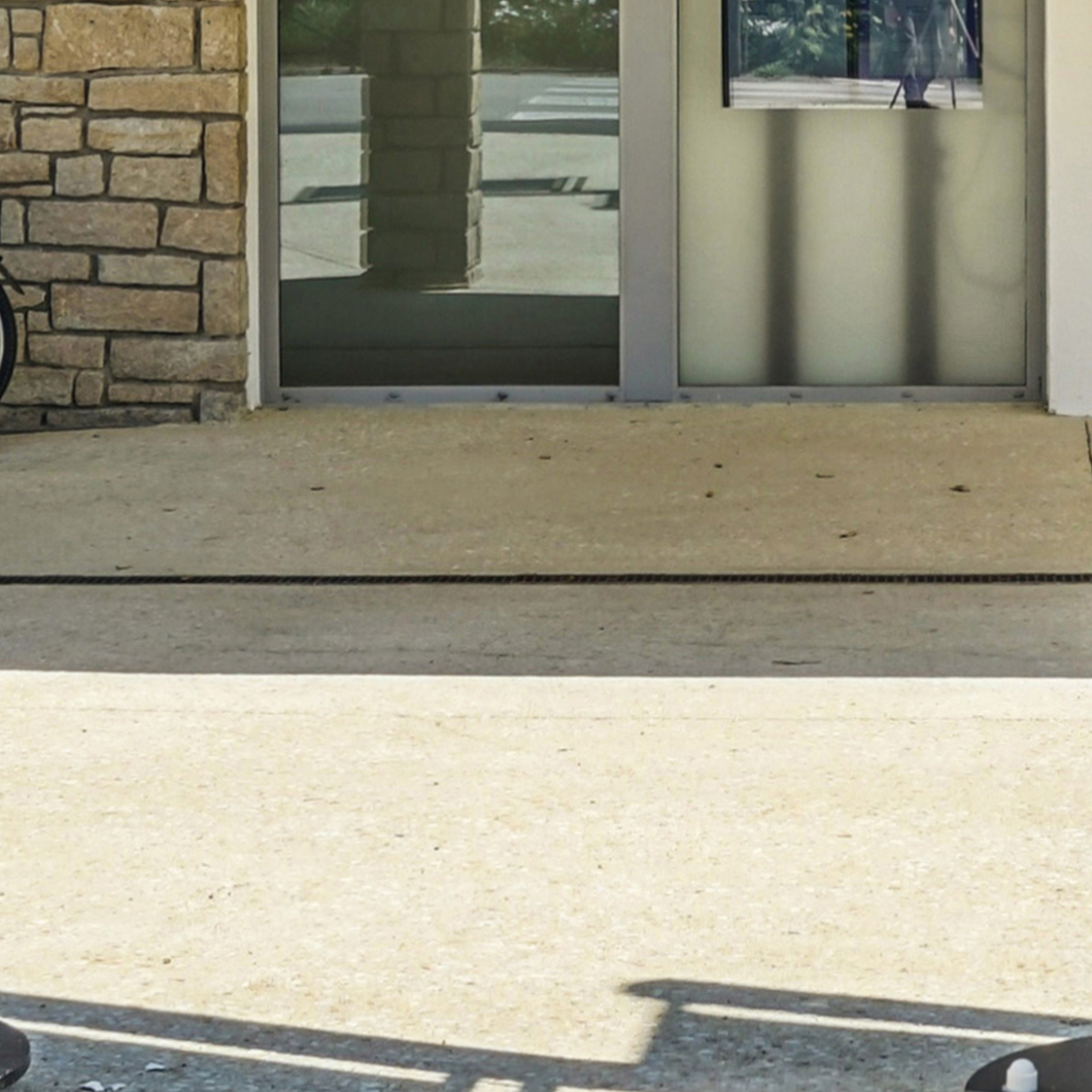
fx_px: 3640
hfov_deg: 16.7
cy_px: 40
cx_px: 1076
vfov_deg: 16.7
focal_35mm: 102
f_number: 11
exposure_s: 1/250
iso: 100
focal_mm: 16
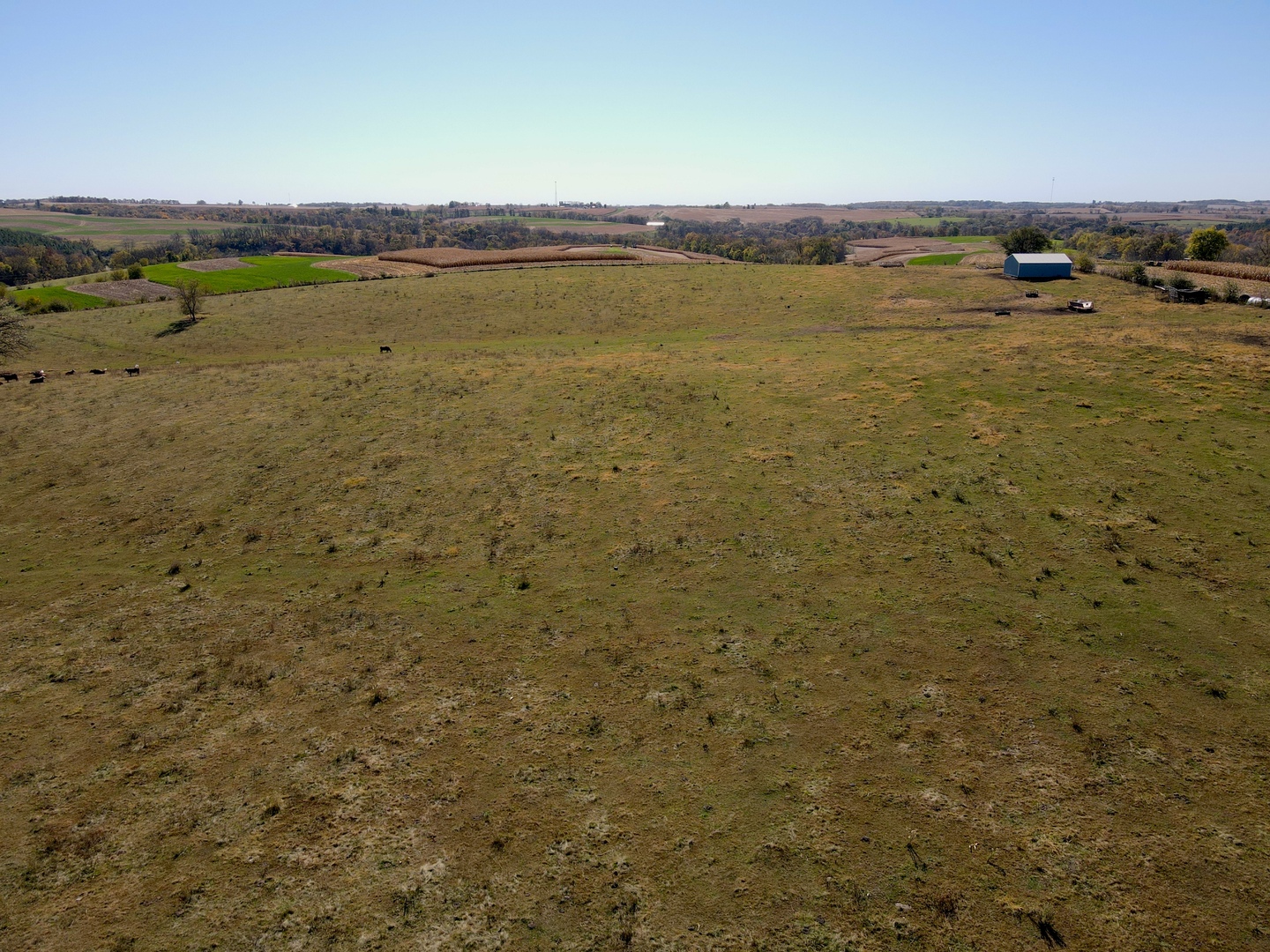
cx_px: 635
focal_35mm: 24
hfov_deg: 71.6
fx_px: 881
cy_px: 476
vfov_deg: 56.8
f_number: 2.8
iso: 100
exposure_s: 1/640
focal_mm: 4.5
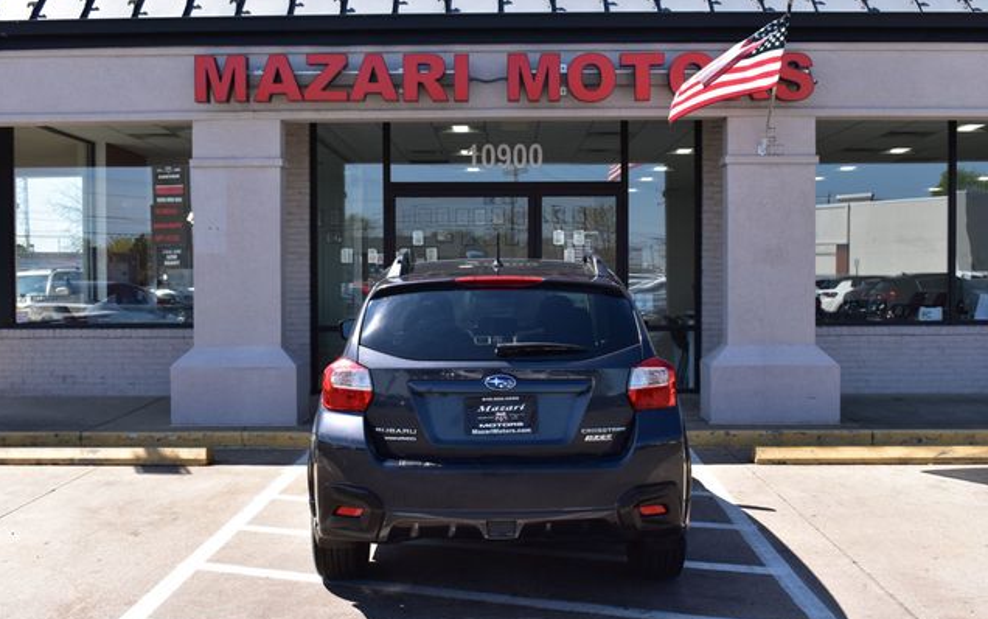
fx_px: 1118
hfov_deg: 47.7
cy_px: 314
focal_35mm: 42
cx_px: 492
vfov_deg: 30.9
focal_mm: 27
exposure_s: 1/320
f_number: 10
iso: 400
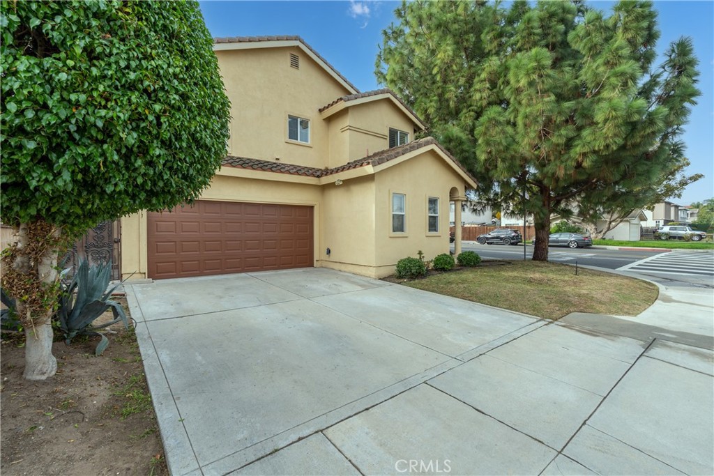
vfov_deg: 73.8
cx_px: 357
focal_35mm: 16
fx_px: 317
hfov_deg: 96.7
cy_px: 238
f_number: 8
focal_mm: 16
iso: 100
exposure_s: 1/125
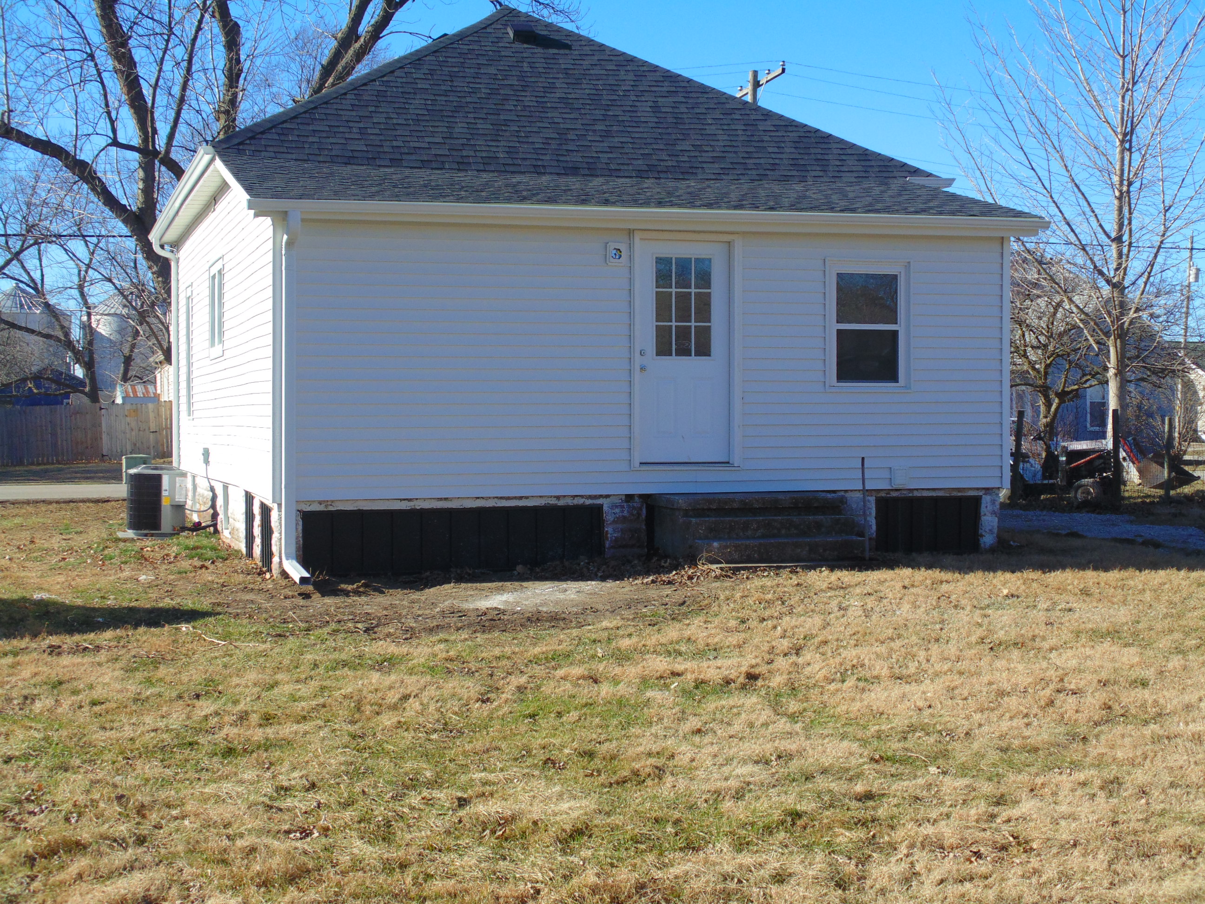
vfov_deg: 27.5
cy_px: 452
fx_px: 1845
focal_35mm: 53
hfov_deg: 36.2
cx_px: 602
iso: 80
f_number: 3.9
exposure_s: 1/500
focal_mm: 9.5
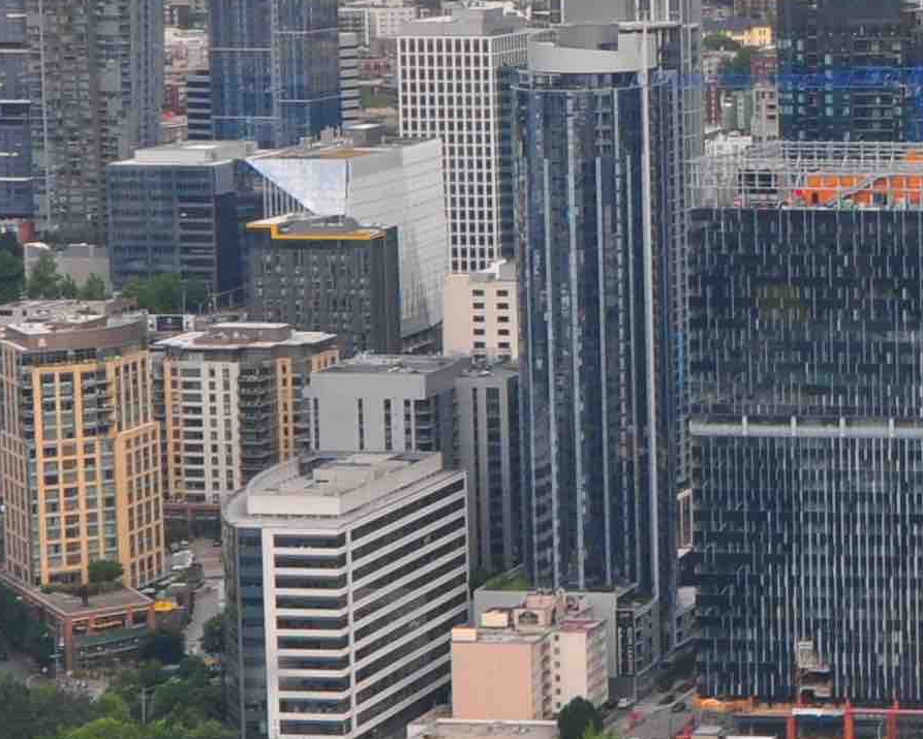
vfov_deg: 11.4
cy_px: 256
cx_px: 1577
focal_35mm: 135
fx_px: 3689
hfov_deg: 13.1
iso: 200
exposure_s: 1/60
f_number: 11
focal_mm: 20
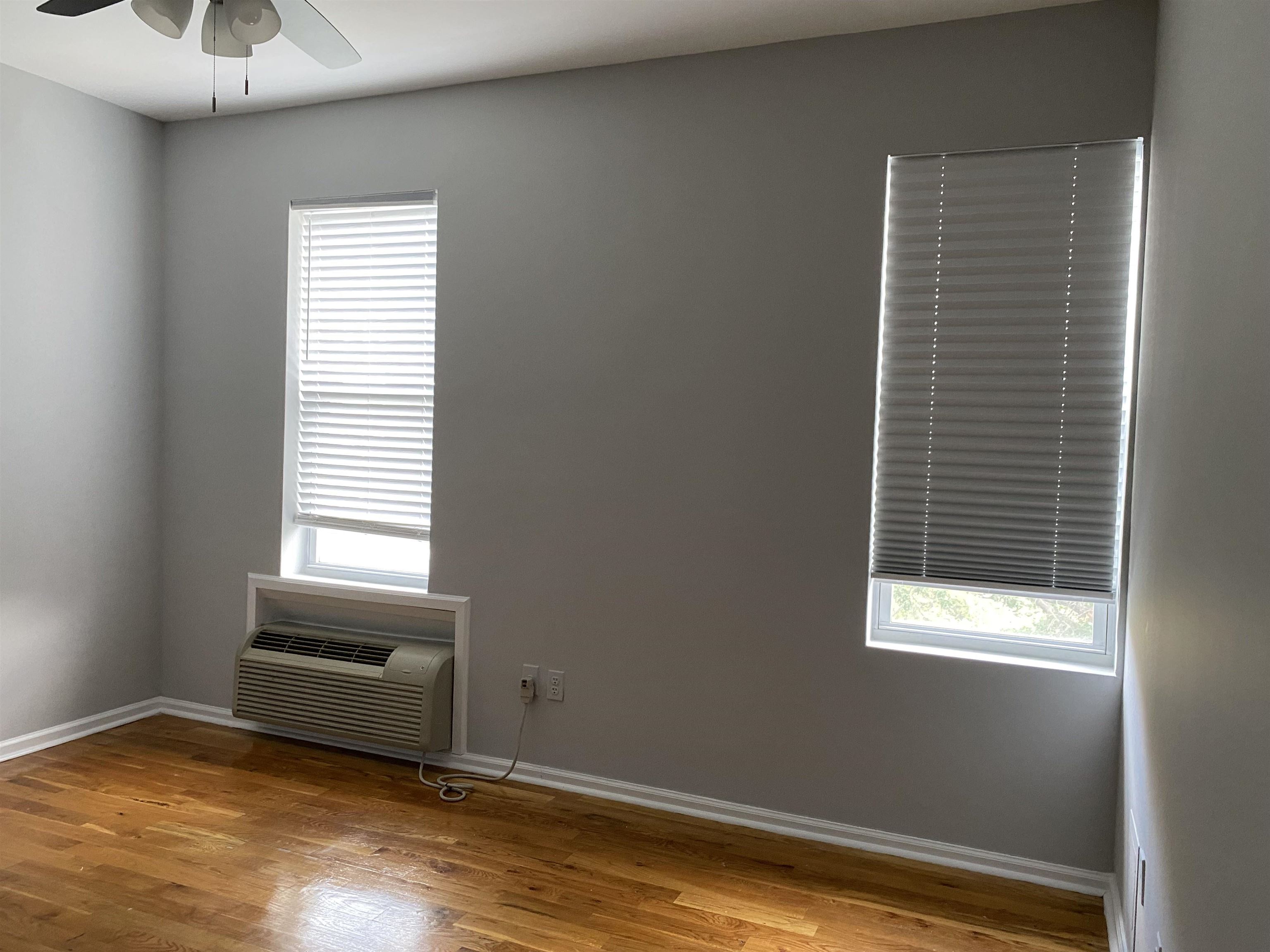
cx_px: 635
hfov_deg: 67.3
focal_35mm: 26
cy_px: 476
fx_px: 954
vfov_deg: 53.1
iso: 200
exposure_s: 1/60
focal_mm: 4.25
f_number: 1.8
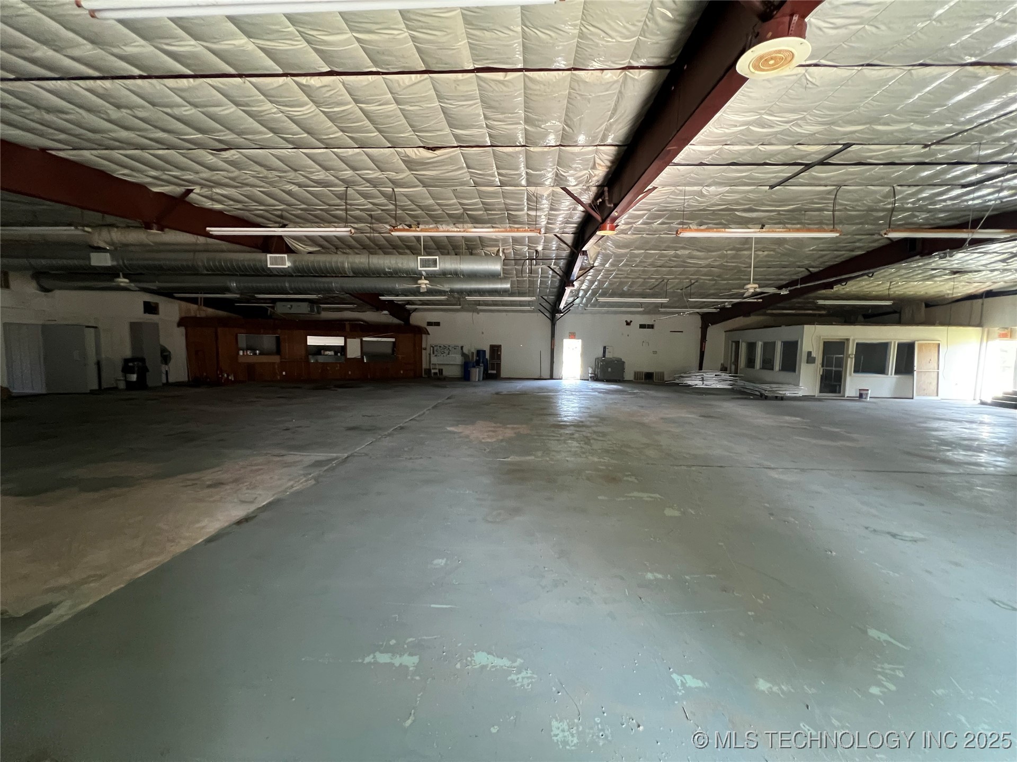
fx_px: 382
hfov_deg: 106.2
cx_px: 508
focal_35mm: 13
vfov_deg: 89.9
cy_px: 381
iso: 500
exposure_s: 1/60
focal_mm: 1.57
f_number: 1.8
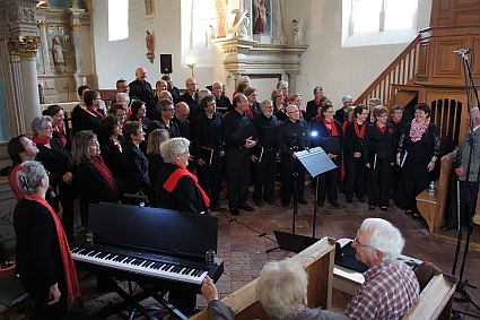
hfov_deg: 67.4
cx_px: 240
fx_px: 360
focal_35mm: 27
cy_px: 160
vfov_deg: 47.9
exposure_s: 1/30
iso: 1000
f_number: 3.5
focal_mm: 18
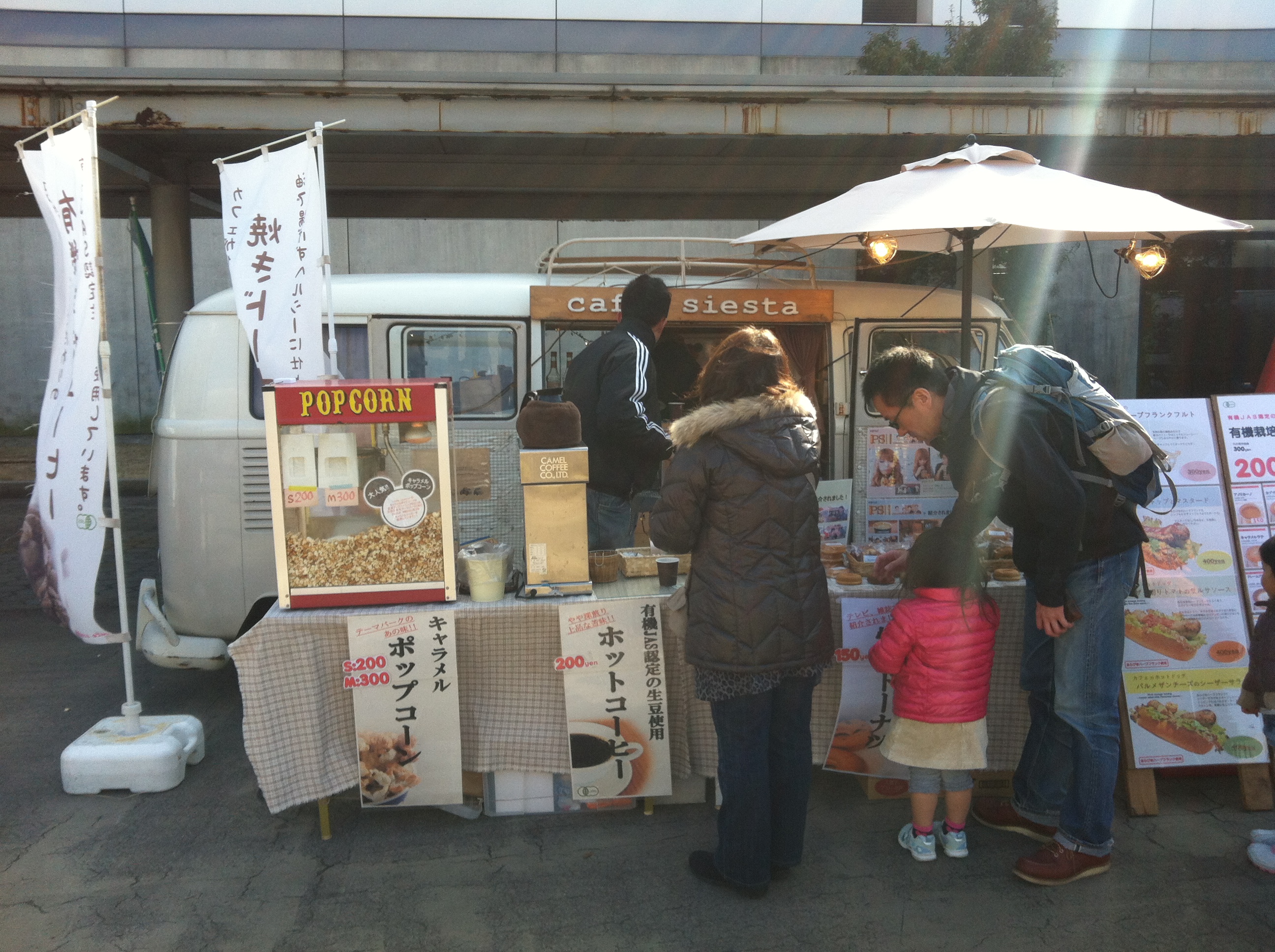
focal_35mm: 35
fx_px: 1287
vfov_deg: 40.6
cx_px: 638
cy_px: 476
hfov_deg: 52.7
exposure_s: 1/457
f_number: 2.8
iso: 80
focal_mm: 3.85
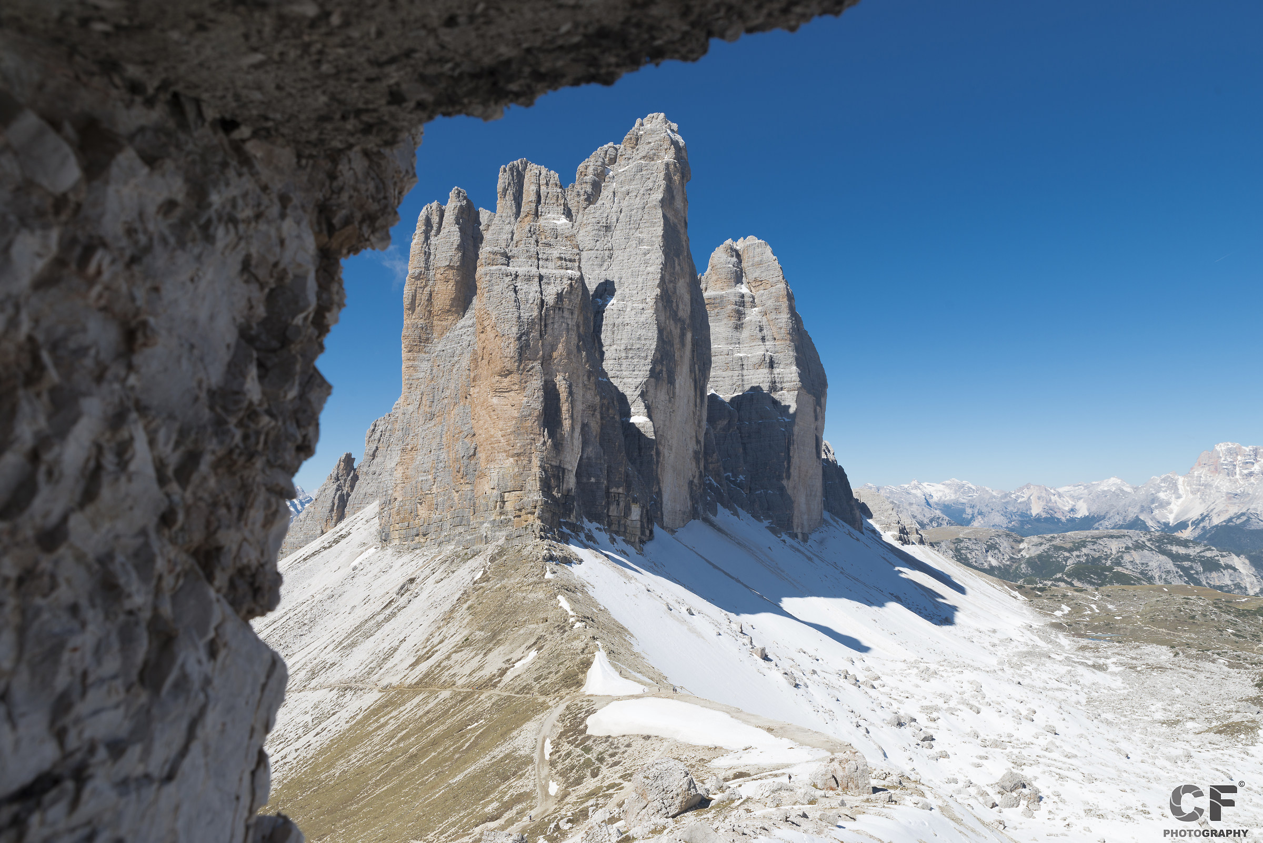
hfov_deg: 73.7
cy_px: 422
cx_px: 632
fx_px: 842
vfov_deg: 53.2
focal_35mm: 24
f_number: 9
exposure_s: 1/200
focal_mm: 24
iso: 100
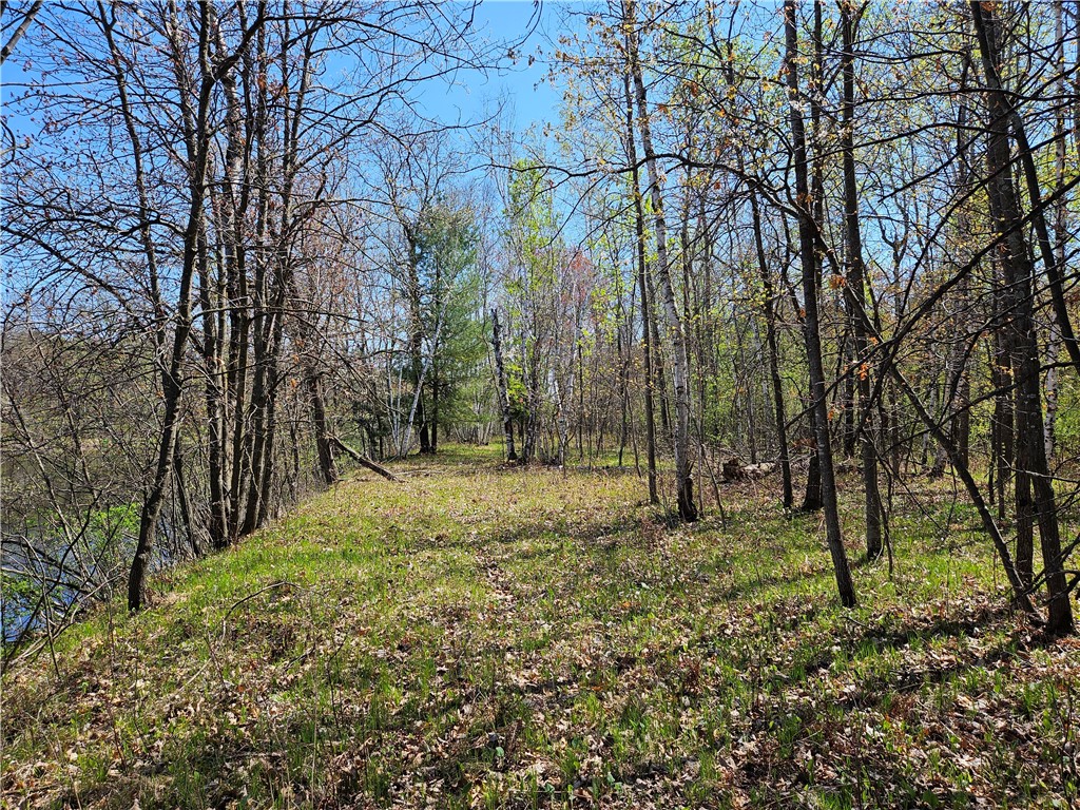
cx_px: 540
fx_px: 718
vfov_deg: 58.9
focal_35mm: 23
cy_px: 405
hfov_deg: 73.9
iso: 25
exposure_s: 1/1008
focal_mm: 5.4
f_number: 1.8
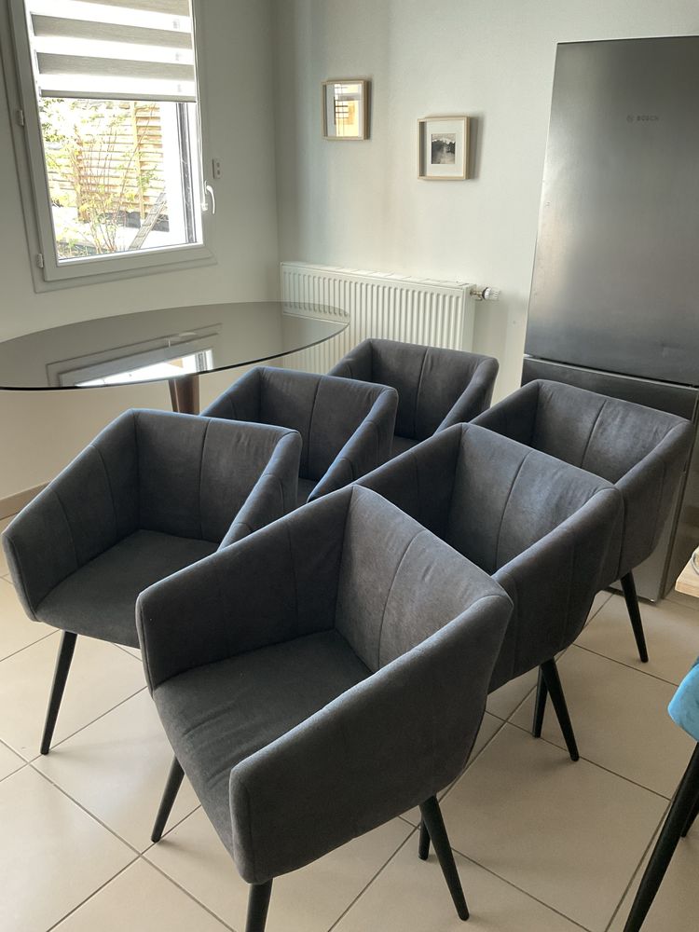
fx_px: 781
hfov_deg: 48.2
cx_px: 350
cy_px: 466
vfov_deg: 61.7
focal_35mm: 29
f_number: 1.8
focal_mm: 3
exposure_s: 1/60
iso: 80
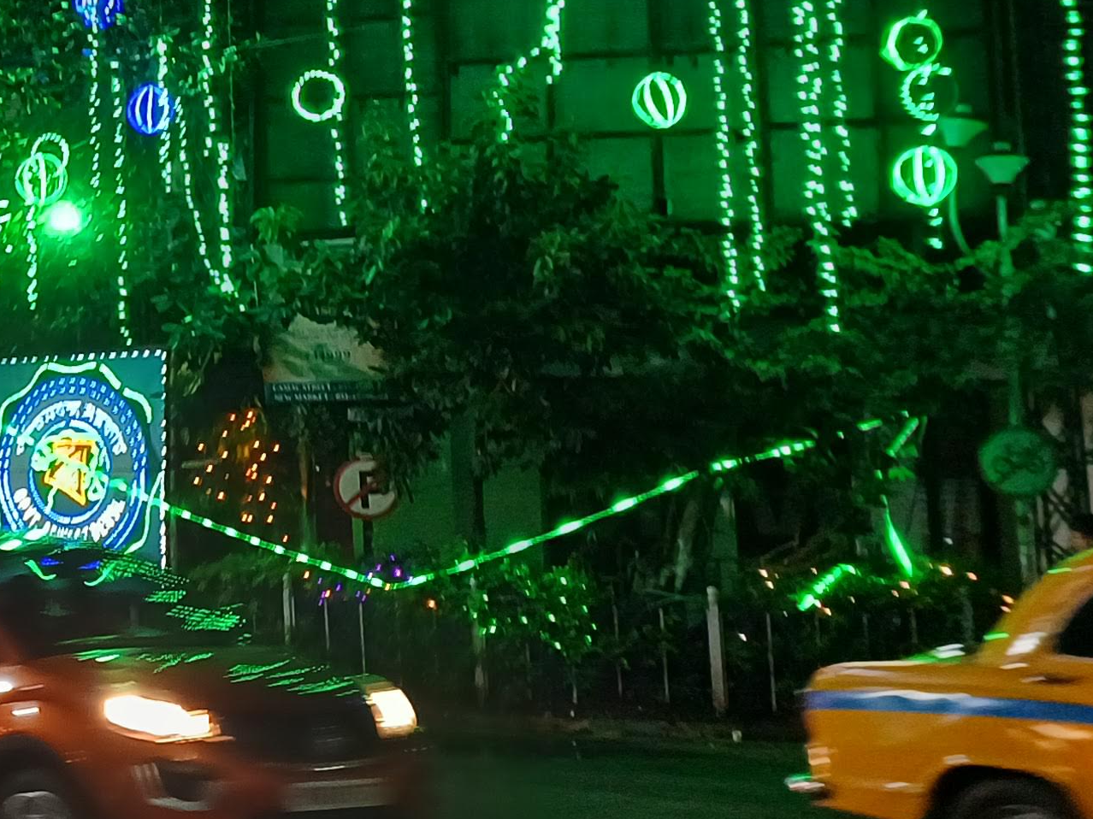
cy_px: 218
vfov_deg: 20.3
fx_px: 2273
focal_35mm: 72
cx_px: -462
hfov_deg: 22.9
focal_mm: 5.06
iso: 160
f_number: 1.8
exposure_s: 1/33
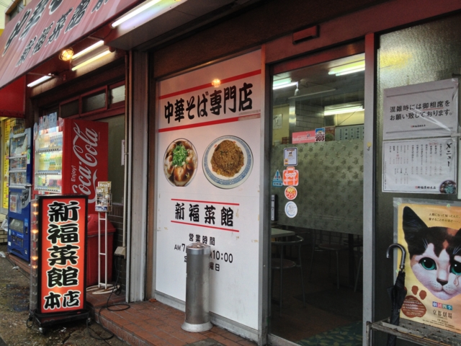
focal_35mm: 35
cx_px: 230
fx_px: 466
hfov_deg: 52.6
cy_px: 173
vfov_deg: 40.7
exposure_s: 1/120
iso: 50
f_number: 2.4
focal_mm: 4.28
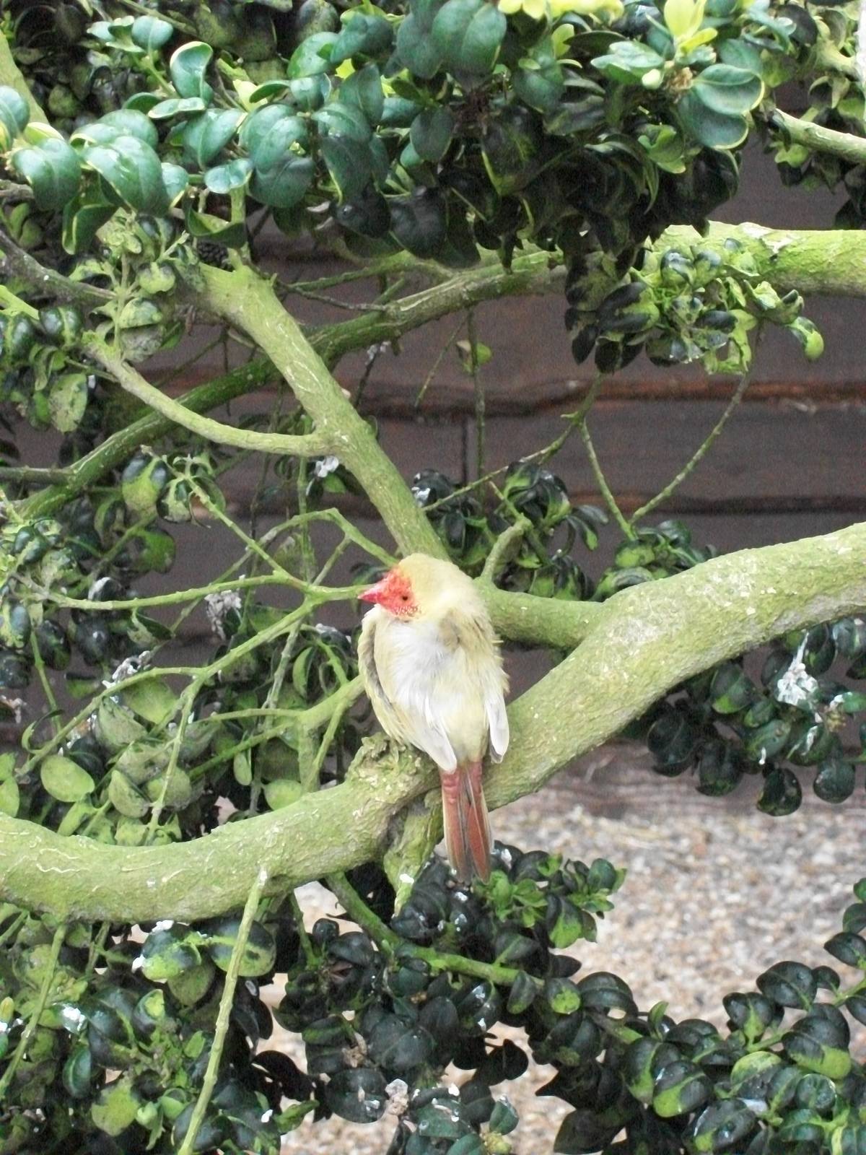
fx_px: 3202
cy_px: 578
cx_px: 433
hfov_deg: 15.4
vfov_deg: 20.4
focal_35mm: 96
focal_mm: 17.1
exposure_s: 1/50
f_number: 5.2
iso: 800
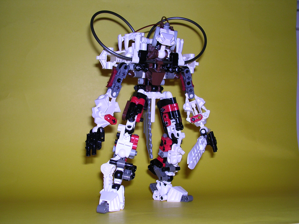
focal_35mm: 38
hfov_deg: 49.0
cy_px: 112
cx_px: 150
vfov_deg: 37.7
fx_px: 328
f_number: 2.8
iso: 100
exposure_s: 1/60.1
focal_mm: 5.8
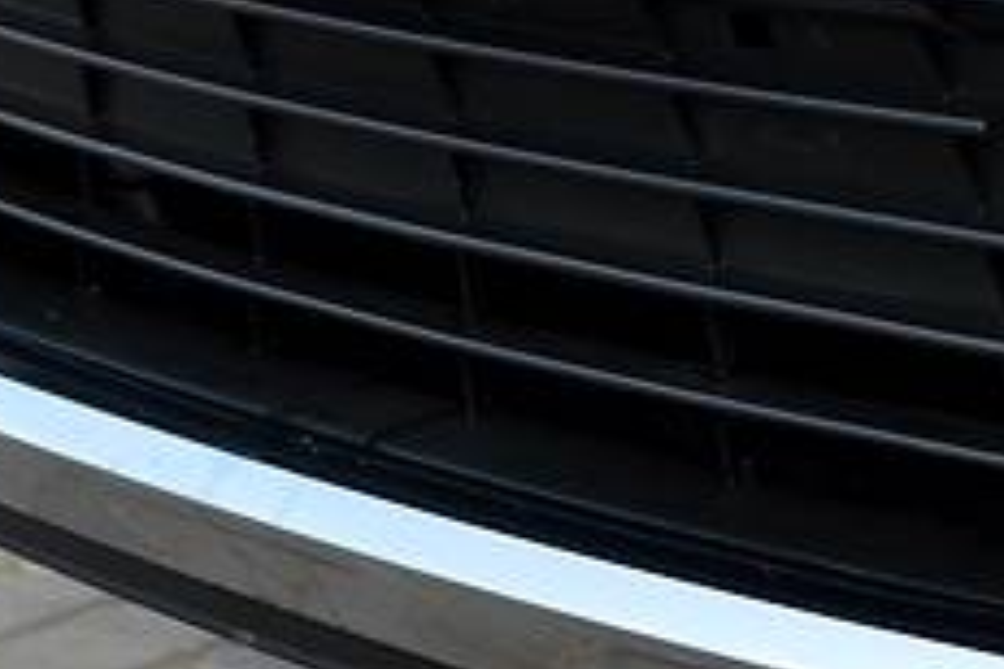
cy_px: -117
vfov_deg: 6.6
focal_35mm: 208
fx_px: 5800
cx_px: 561
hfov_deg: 9.9
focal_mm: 40
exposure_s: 1/160
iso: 100
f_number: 6.3
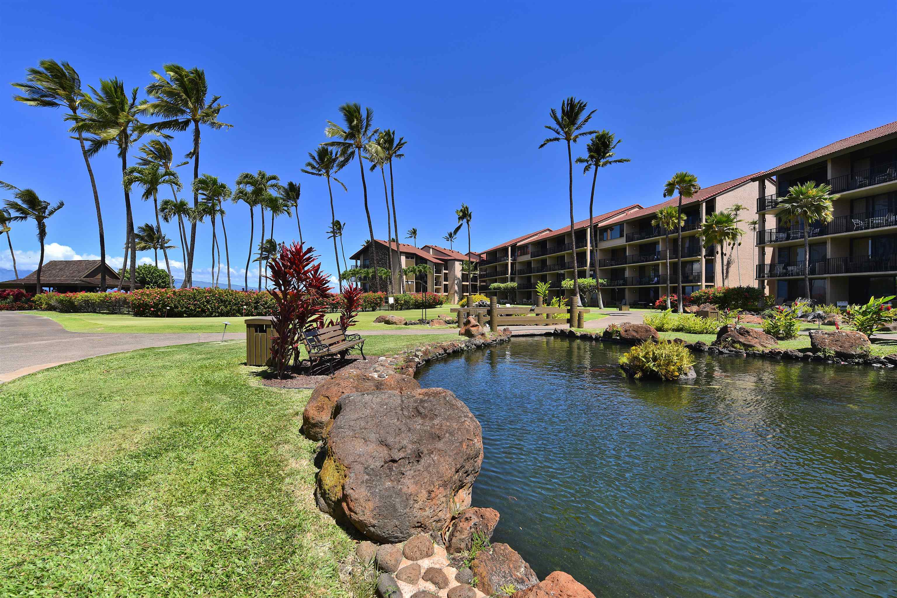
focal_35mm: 15
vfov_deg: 77.4
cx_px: 448
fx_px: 374
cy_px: 299
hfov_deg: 100.4
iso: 50
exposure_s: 1/200
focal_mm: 15
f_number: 8
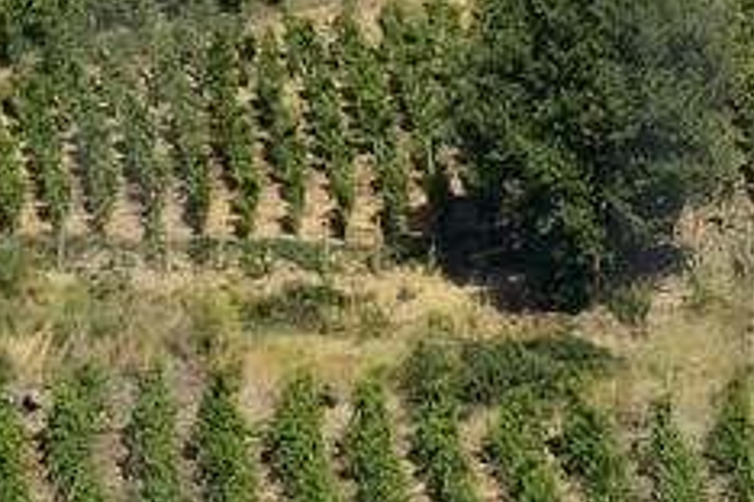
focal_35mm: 1195
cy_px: 264
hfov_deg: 1.7
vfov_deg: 1.2
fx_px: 25027
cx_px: 1376
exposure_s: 1/250
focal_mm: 175
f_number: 13
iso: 200
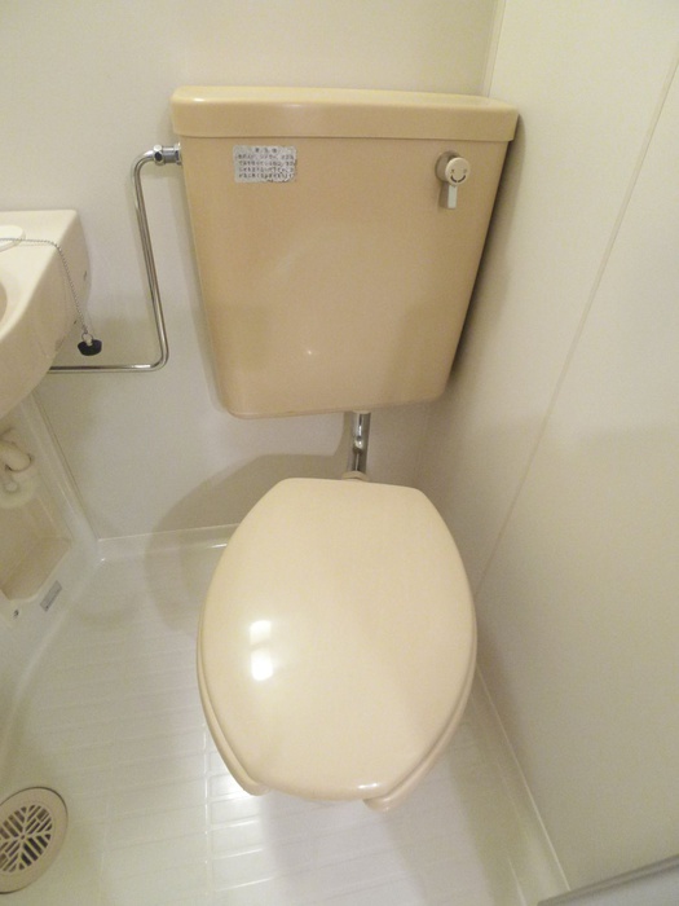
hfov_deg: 56.8
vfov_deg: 71.6
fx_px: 628
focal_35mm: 24
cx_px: 340
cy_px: 453
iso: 800
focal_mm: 5.1
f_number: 2
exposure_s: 1/40
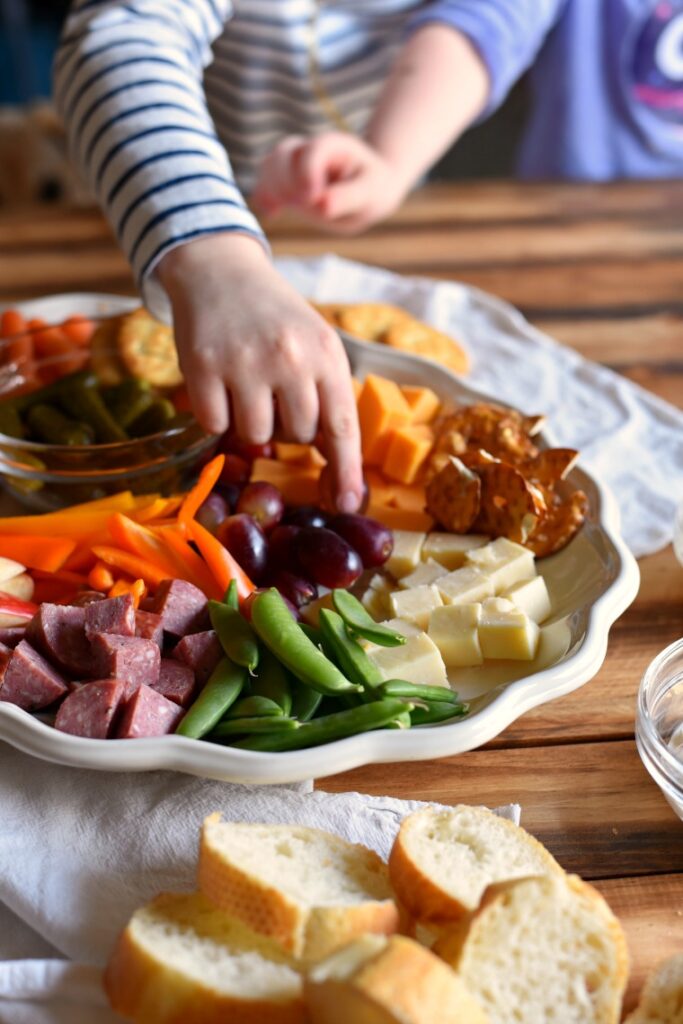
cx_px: 342
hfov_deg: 27.0
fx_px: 1422
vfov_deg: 39.6
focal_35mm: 50
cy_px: 512
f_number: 4
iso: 640
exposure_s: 1/60
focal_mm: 50
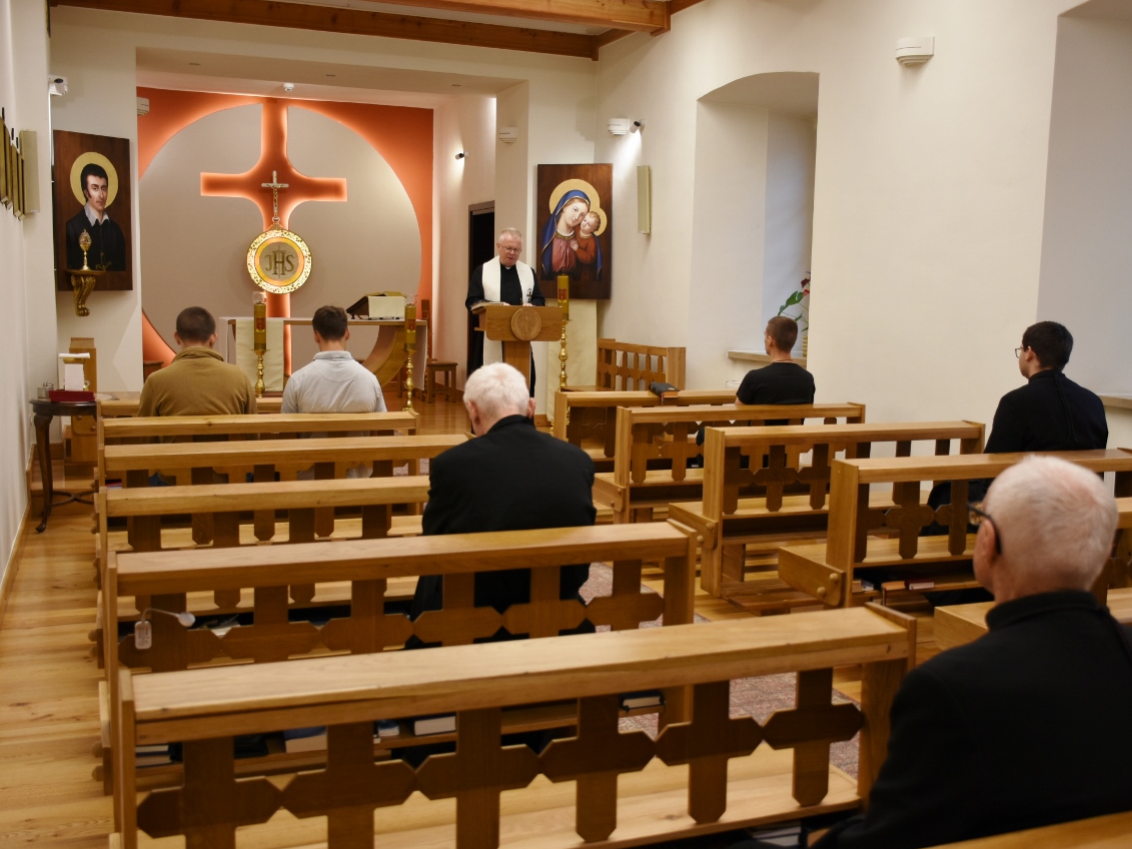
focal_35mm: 38
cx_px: 623
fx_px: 1228
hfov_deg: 49.4
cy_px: 424
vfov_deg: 38.1
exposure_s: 1/40
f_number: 3.8
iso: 280
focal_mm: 23
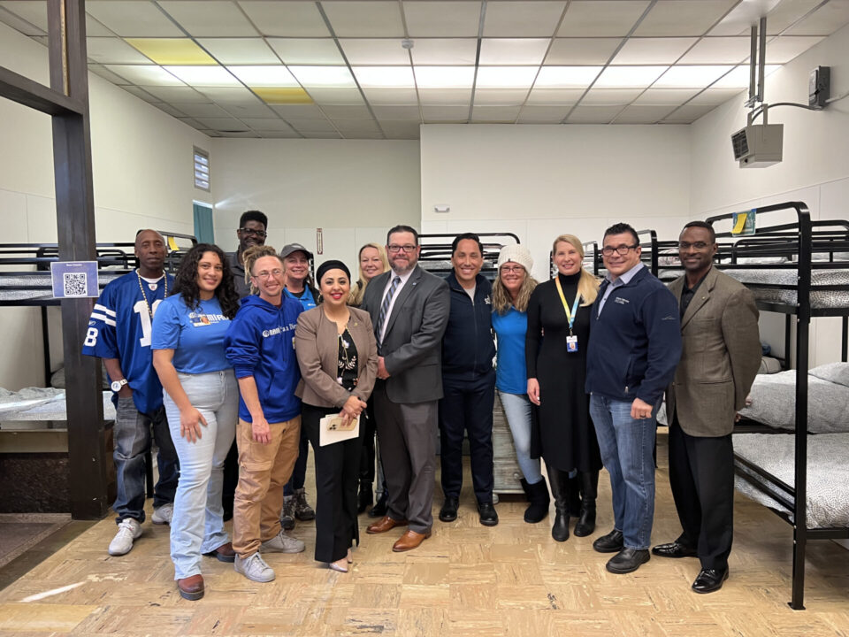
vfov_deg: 53.1
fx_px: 638
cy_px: 318
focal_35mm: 26
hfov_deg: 67.3
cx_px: 424
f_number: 1.5
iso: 200
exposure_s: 1/60
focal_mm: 5.7
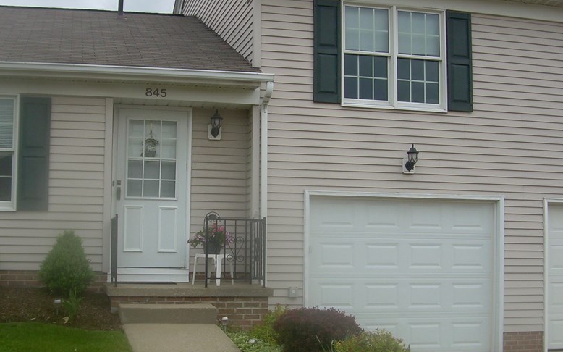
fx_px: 813
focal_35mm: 53
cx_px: 226
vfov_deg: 24.4
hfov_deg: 38.0
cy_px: 202
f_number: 4.6
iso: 50
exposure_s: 1/273
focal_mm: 6.3
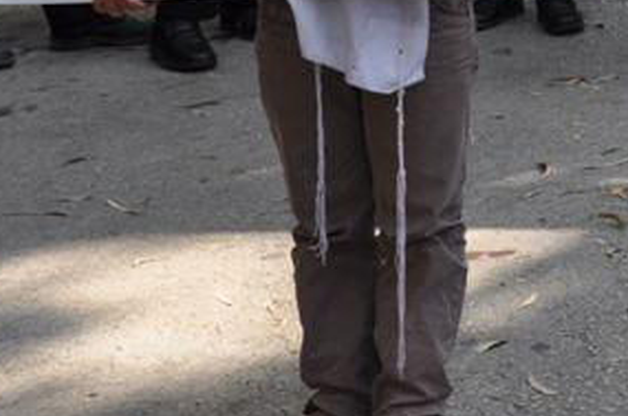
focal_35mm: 140
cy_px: -163
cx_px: 954
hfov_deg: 13.8
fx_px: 2438
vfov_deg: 9.5
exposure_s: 1/250
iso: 200
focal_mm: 26
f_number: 8
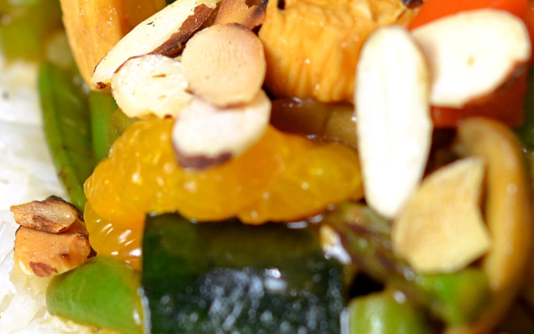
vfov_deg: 6.1
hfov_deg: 9.8
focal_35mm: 215
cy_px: 43
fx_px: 3129
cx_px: 243
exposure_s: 1/13
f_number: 4.5
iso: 100
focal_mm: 50
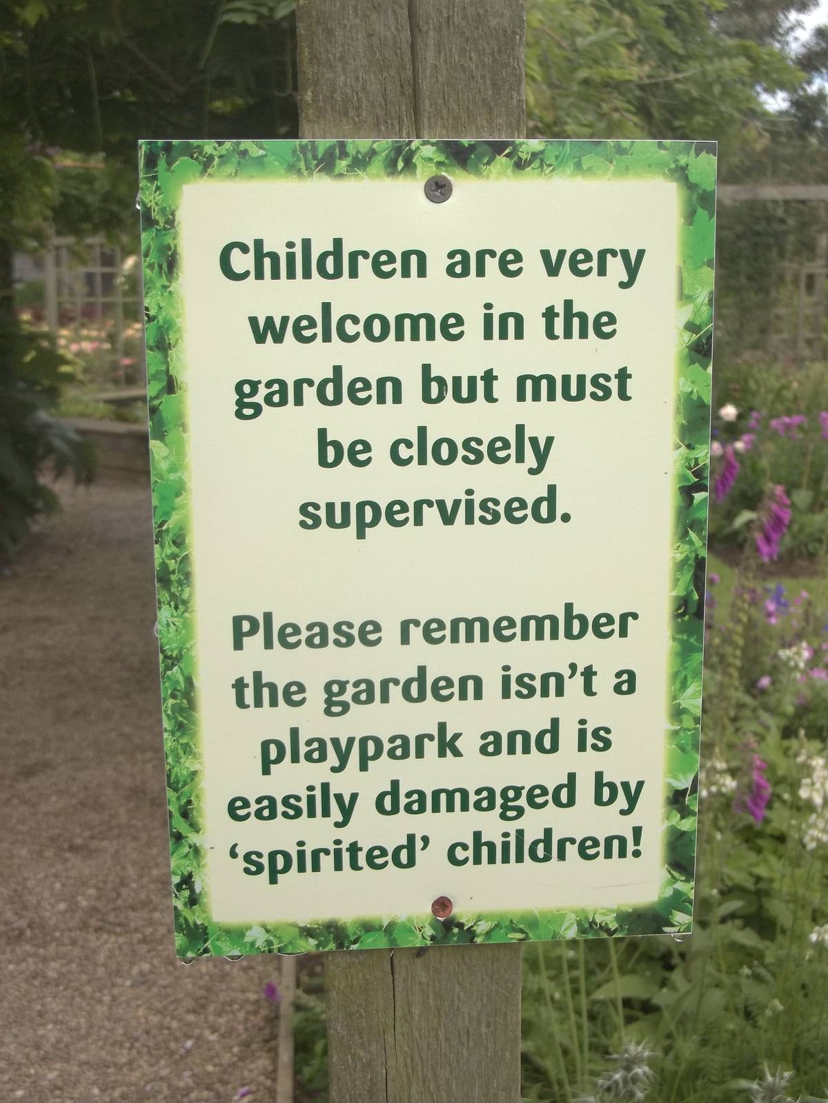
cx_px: 414
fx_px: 1467
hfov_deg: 31.5
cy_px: 552
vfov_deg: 41.2
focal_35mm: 46
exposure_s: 1/320
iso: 80
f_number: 3.7
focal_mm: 8.3
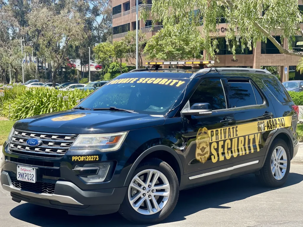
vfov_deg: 22.9
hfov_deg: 30.3
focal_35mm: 64
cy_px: 114
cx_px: 152
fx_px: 560
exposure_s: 1/424
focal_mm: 7.5
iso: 32
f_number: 2.2
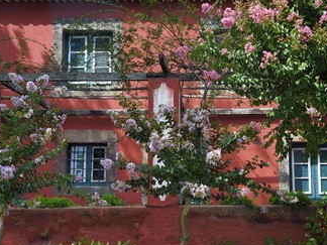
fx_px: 567
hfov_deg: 32.1
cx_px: 197
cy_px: 132
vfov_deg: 24.4
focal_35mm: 60
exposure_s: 1/250
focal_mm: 48
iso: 200
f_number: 10
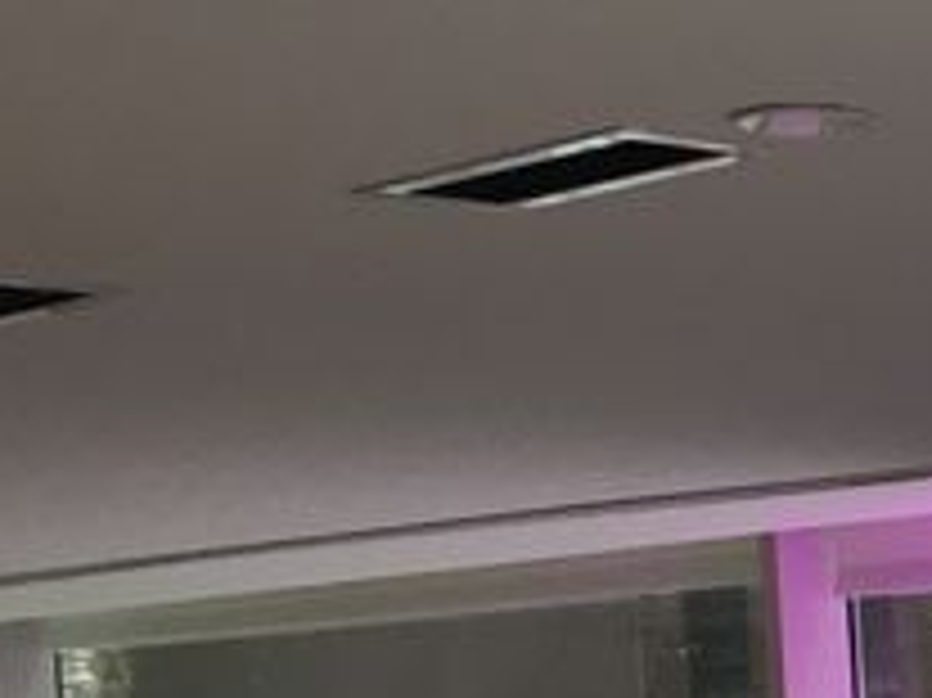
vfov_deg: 10.2
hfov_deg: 12.8
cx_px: 1702
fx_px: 3767
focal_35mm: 140
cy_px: 1076
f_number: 2.2
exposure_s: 1/40
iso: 32
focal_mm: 4.2
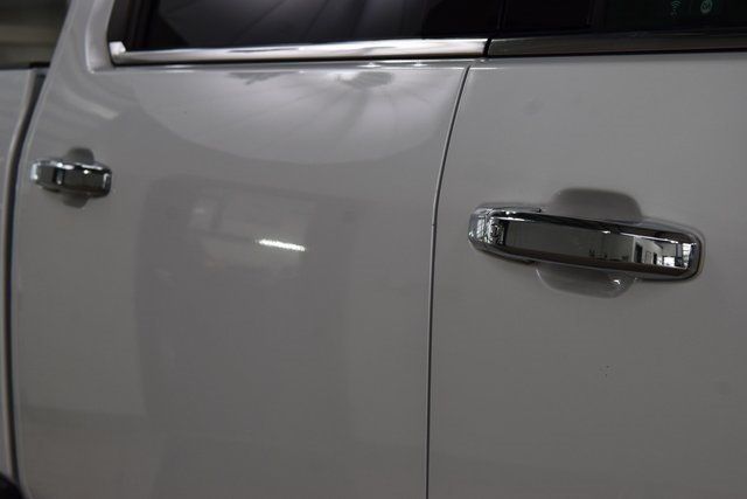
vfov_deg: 18.9
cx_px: 374
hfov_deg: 28.1
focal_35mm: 72
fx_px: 1494
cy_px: 250
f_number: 8
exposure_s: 1/60
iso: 900
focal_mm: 48
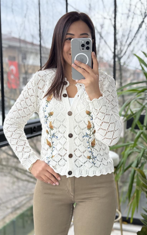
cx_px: 84
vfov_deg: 39.6
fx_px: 327
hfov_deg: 25.3
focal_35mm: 51
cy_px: 117
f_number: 1.78
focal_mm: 6.86
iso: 100
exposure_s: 1/152
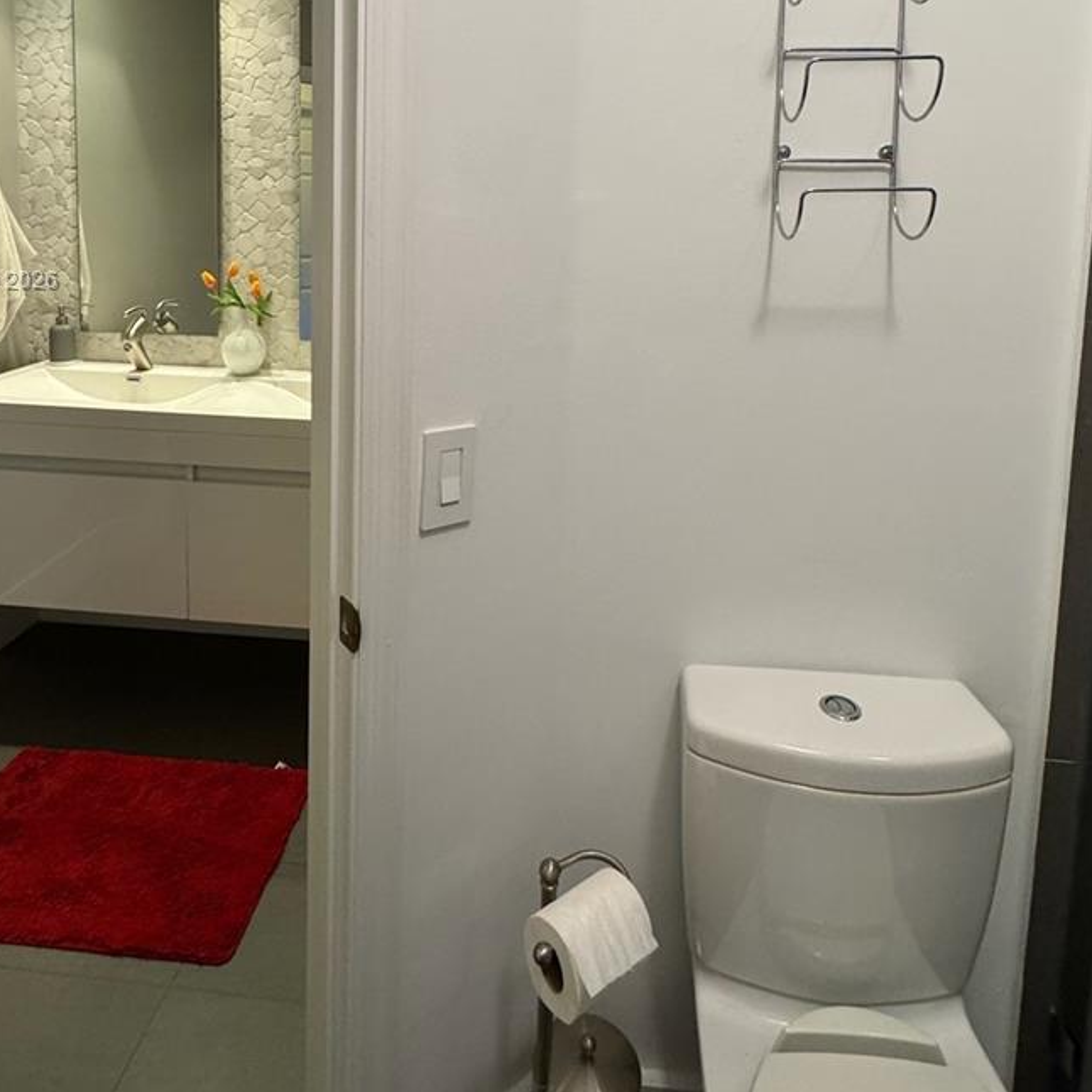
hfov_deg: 67.2
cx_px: 505
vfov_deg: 63.6
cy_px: 282
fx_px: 821
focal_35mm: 23
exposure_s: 1/60
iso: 320
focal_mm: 2.22
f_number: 2.2
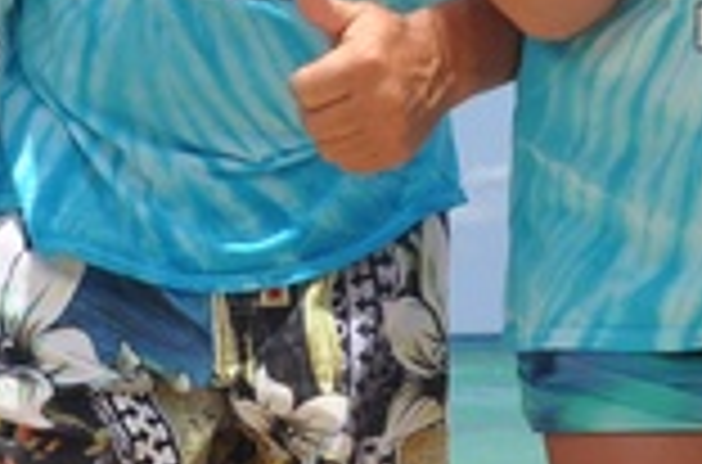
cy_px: -131
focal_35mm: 125
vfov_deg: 10.7
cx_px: 18
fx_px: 2430
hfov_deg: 16.1
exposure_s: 1/2000
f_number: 5
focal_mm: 18
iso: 200
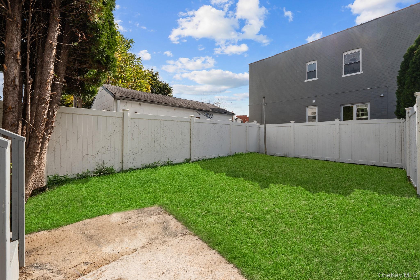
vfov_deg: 81.2
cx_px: 210
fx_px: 163
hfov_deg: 104.3
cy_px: 140
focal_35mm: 14
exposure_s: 1/400
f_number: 10
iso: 160
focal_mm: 14
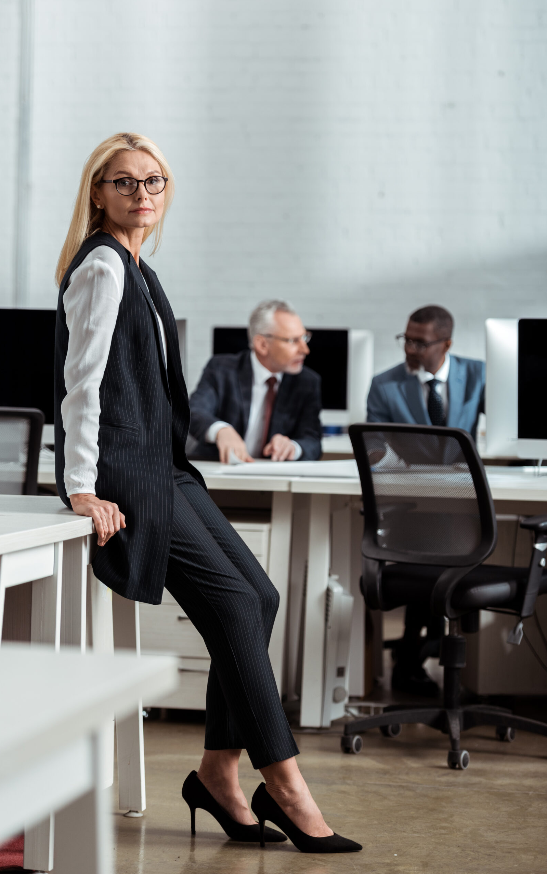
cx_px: 255
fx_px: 2385
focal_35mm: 100
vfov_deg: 20.8
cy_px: 437
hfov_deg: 13.1
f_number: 2.8
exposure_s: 1/200
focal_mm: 98
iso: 200
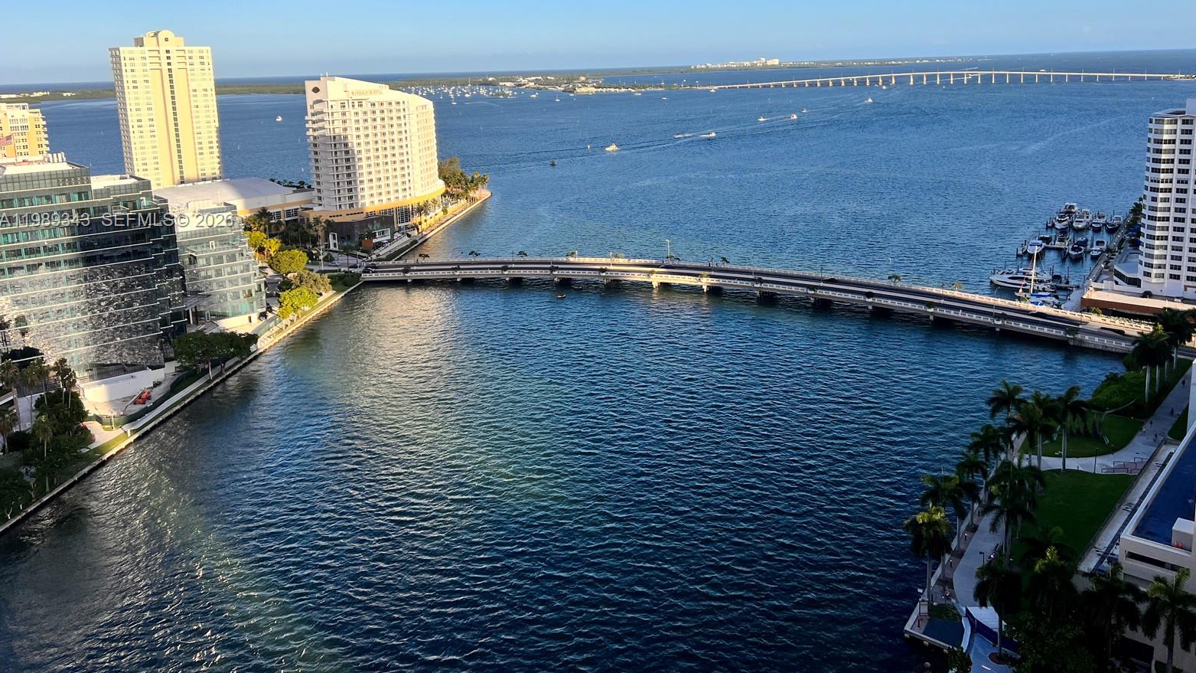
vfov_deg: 39.7
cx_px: 608
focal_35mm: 29
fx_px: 920
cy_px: 221
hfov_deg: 66.1
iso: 50
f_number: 1.5
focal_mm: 5.7
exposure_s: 1/2571
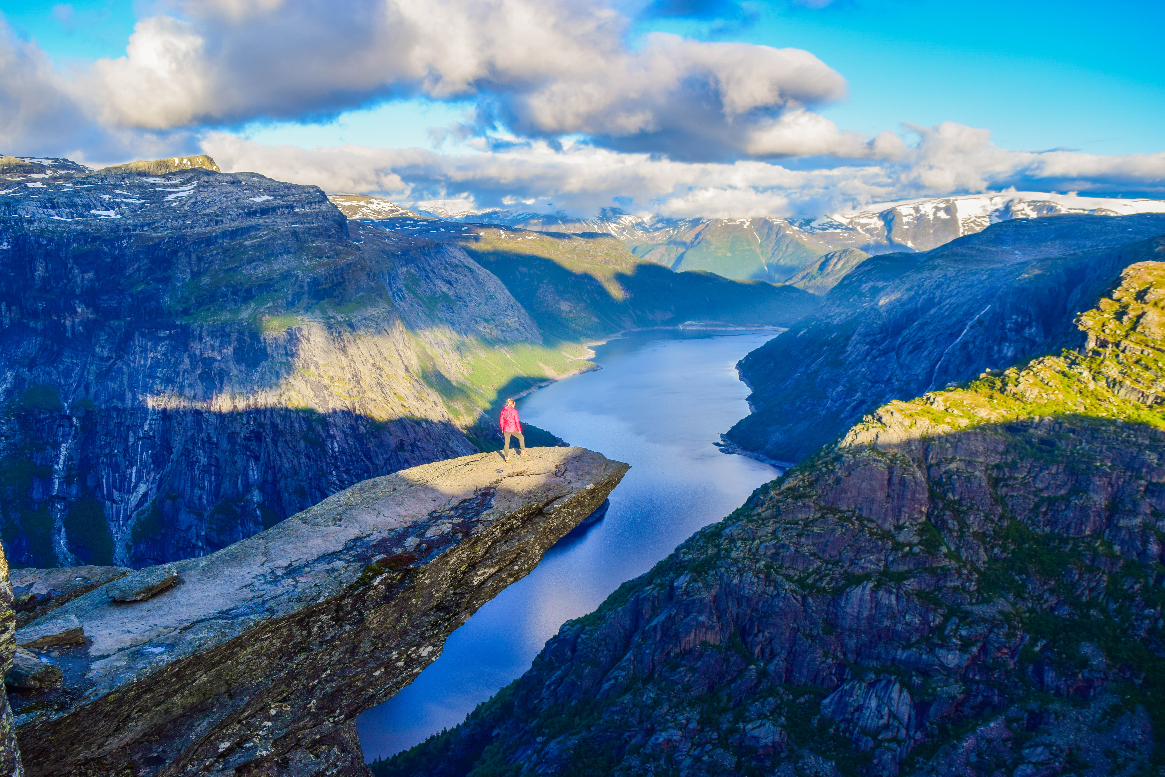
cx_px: 582
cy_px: 388
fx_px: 1068
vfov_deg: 40.0
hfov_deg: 57.2
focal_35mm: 33
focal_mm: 22
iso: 100
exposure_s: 1/200
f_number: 6.3
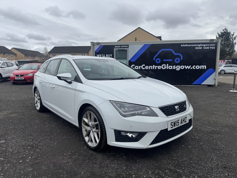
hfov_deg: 71.6
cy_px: 89
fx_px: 164
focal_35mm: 24
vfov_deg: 56.8
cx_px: 118
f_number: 1.78
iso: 80
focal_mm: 6.76
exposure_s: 1/2710
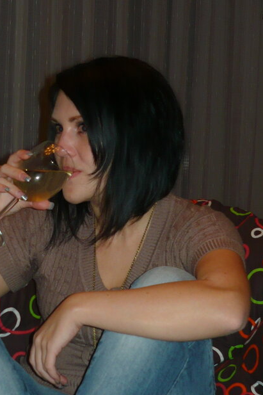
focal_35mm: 89
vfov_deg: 22.8
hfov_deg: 15.3
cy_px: 241
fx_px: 976
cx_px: 76
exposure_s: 1/30
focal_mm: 7.2
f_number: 3
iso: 100
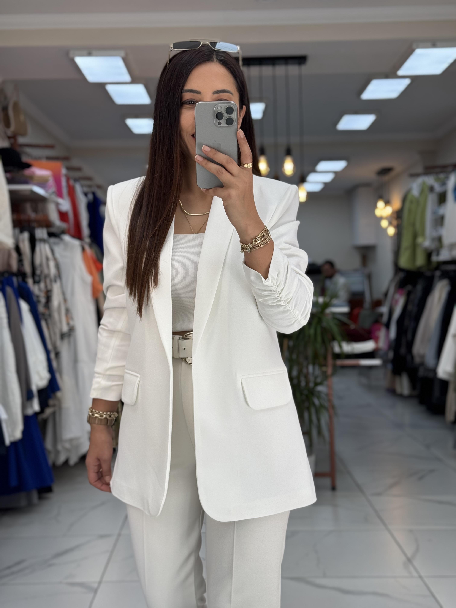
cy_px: 304
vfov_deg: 39.7
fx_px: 843
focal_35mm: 48
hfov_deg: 30.3
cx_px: 228
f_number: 1.78
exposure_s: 1/172
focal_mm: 6.76
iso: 64
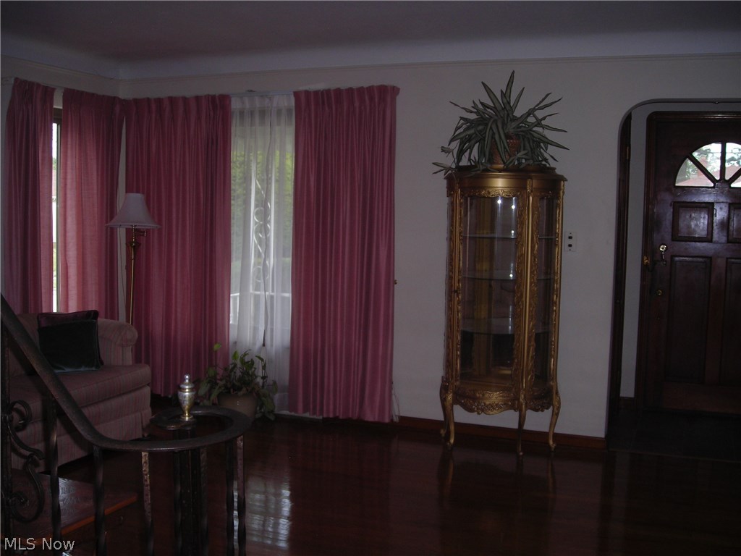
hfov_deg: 49.0
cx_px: 370
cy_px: 278
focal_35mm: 38
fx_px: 813
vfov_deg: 37.7
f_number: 3.2
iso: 90
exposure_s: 1/60.1
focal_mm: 6.3
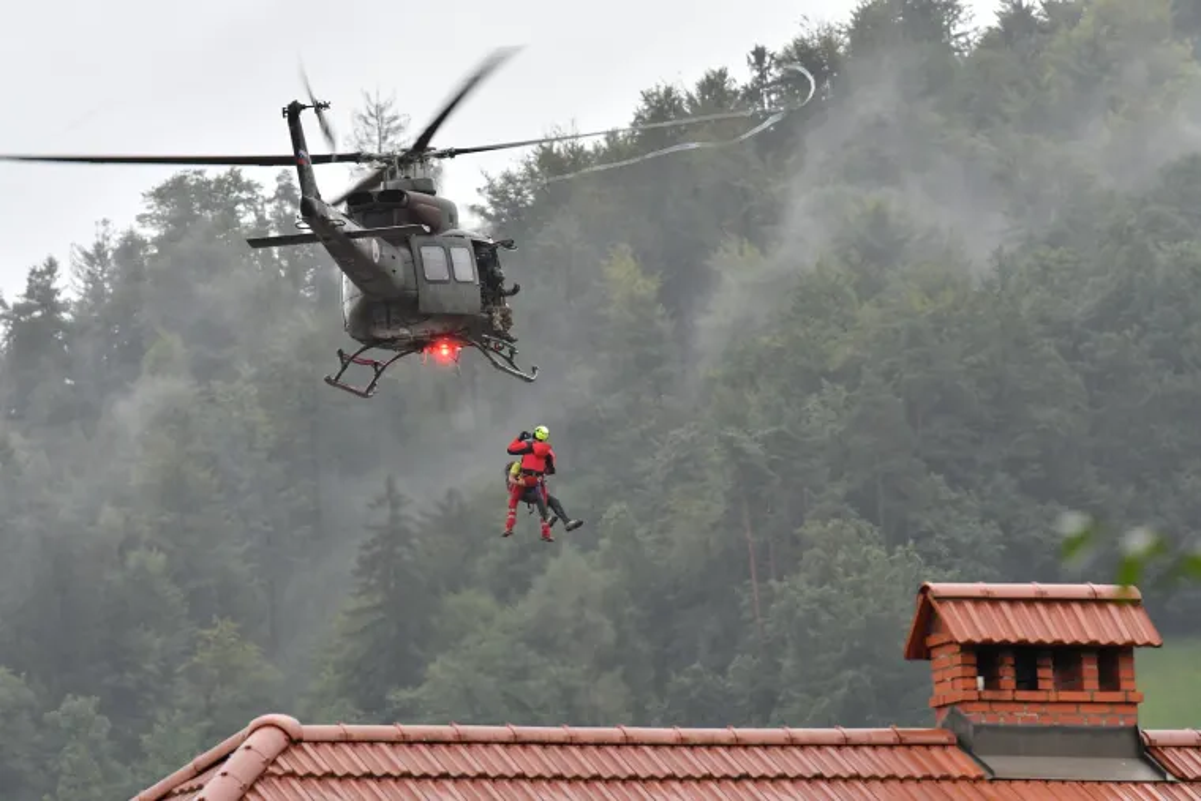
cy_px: 400
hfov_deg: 7.4
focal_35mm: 278
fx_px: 9259
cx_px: 600
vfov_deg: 5.0
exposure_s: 1/400
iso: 800
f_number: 5
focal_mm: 185
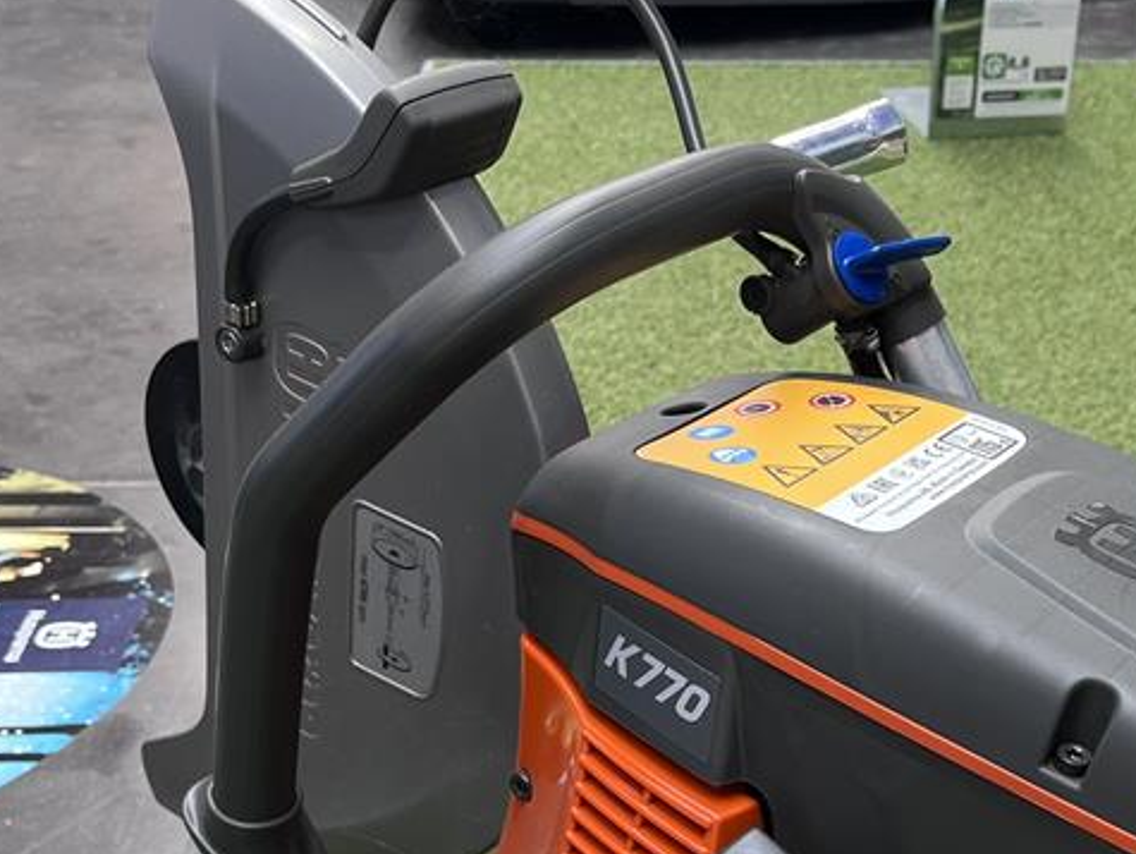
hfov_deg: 34.0
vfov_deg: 25.7
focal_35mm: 56
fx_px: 1839
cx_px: 749
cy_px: 672
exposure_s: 1/122
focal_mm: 5.1
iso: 64
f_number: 1.6
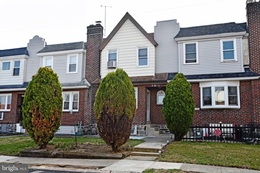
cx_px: 130
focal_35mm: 33
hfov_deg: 57.2
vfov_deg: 40.0
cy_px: 86
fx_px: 238
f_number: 8
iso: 110
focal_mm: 22
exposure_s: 1/250
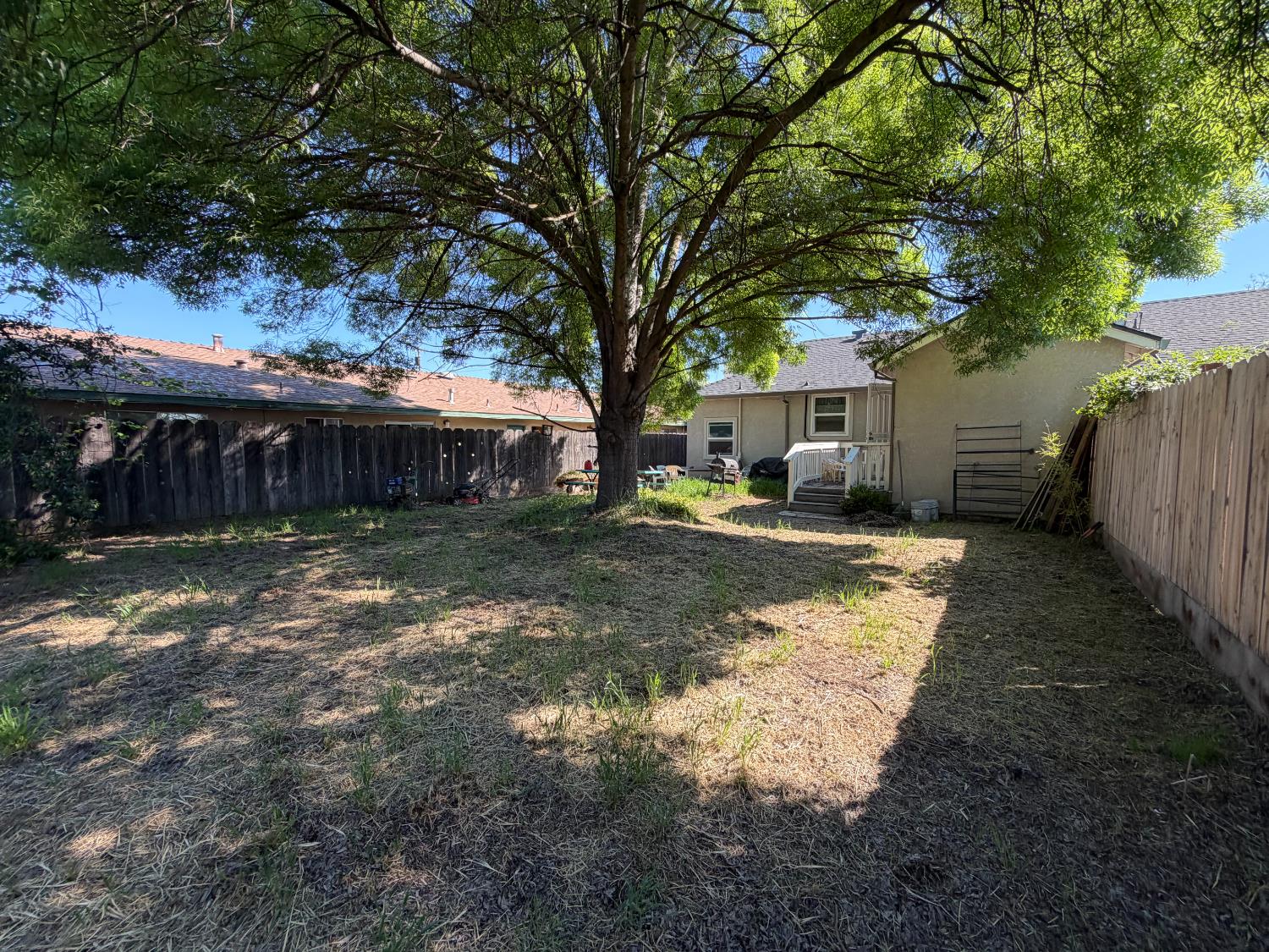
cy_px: 476
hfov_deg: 102.1
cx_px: 634
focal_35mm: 14
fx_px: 513
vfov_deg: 85.7
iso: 50
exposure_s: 1/201
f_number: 2.2
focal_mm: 2.22
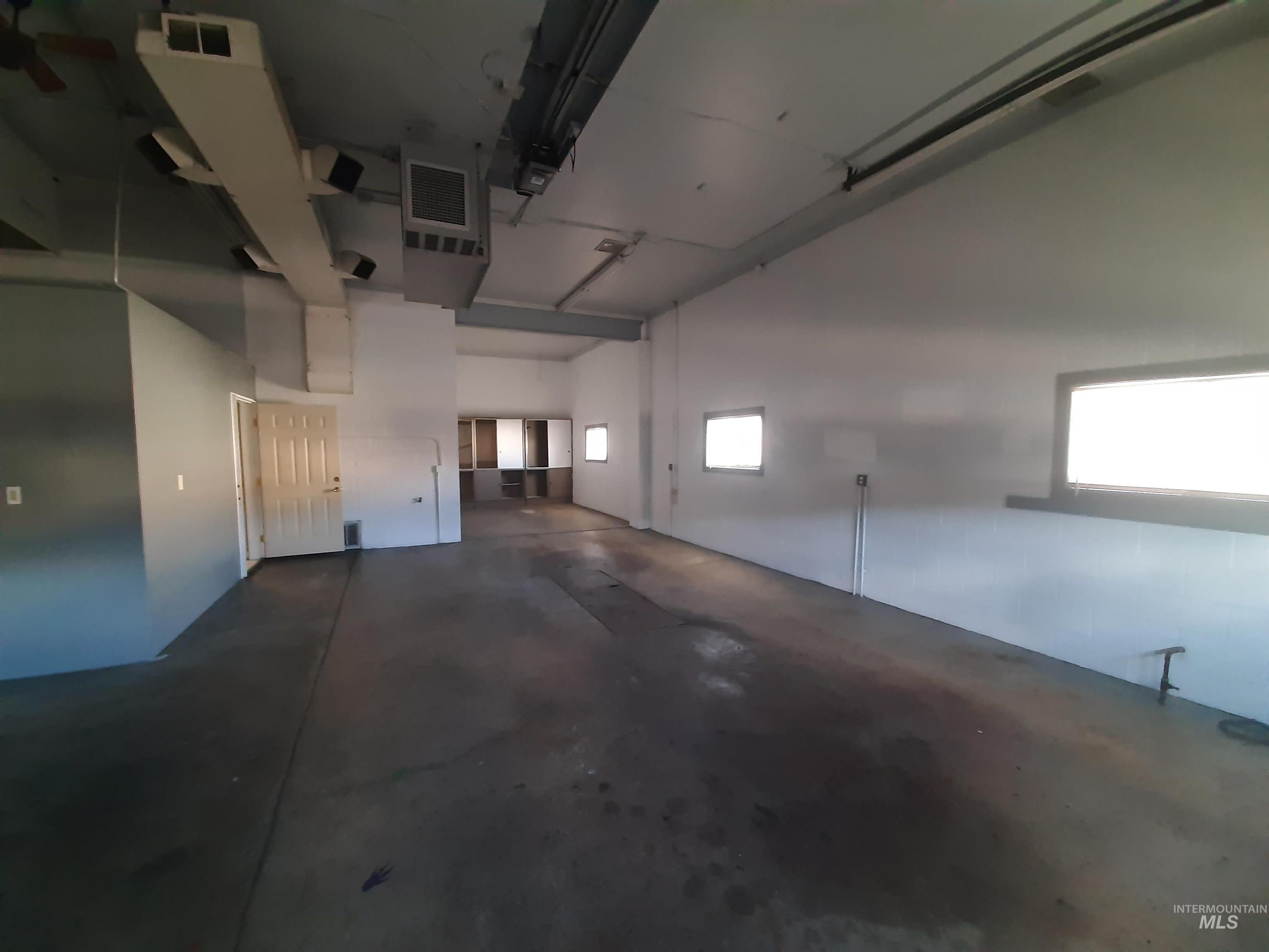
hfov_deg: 106.2
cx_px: 634
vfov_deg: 89.9
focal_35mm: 13
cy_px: 476
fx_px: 477
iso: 250
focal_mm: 1.42
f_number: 2.2
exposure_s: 1/24
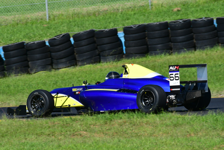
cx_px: 112
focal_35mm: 750
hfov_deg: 2.7
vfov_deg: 1.8
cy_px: 75
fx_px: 4668
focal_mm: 500
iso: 500
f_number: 13
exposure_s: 1/640
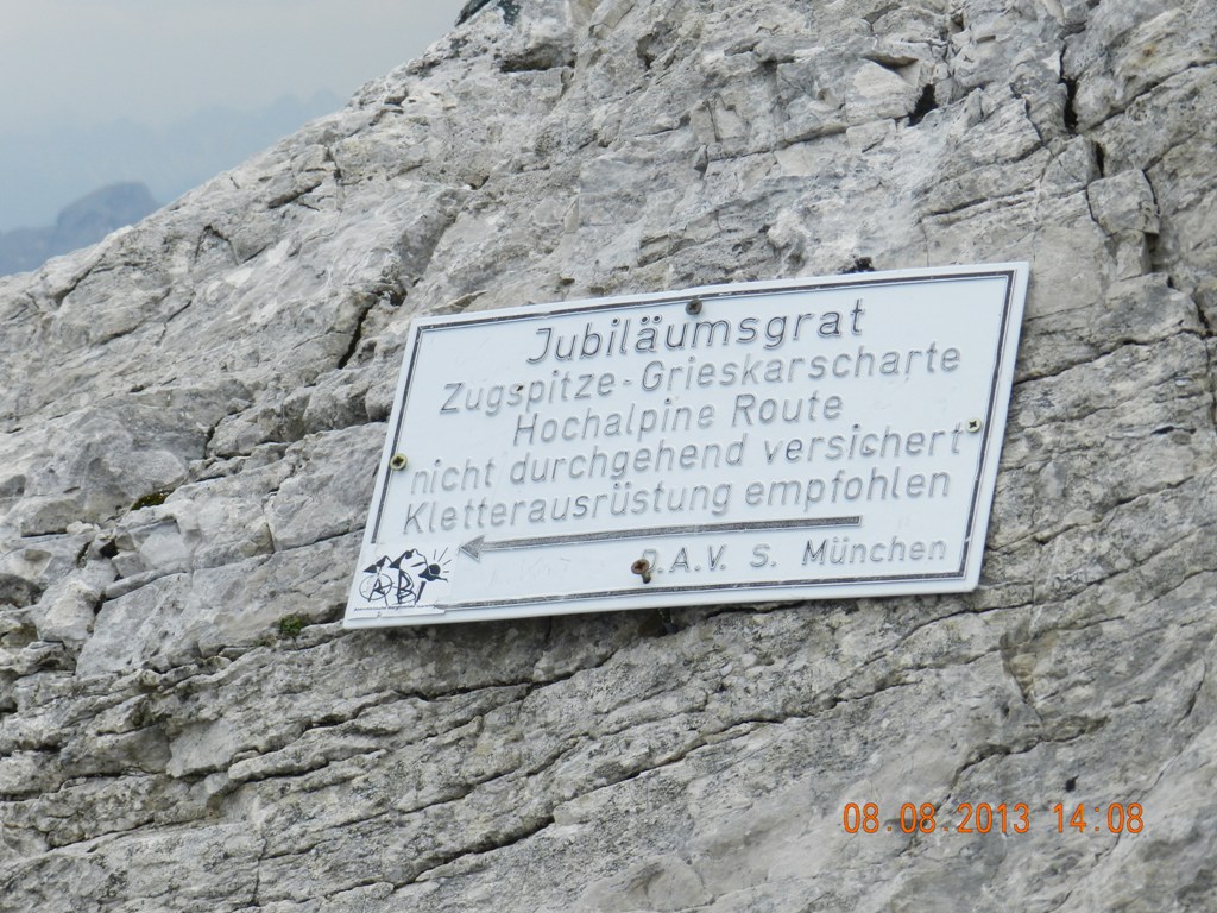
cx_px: 608
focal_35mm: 115
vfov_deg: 12.9
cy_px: 456
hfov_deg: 17.1
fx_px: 4043
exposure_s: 1/1250
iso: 160
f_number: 4.8
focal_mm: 20.5
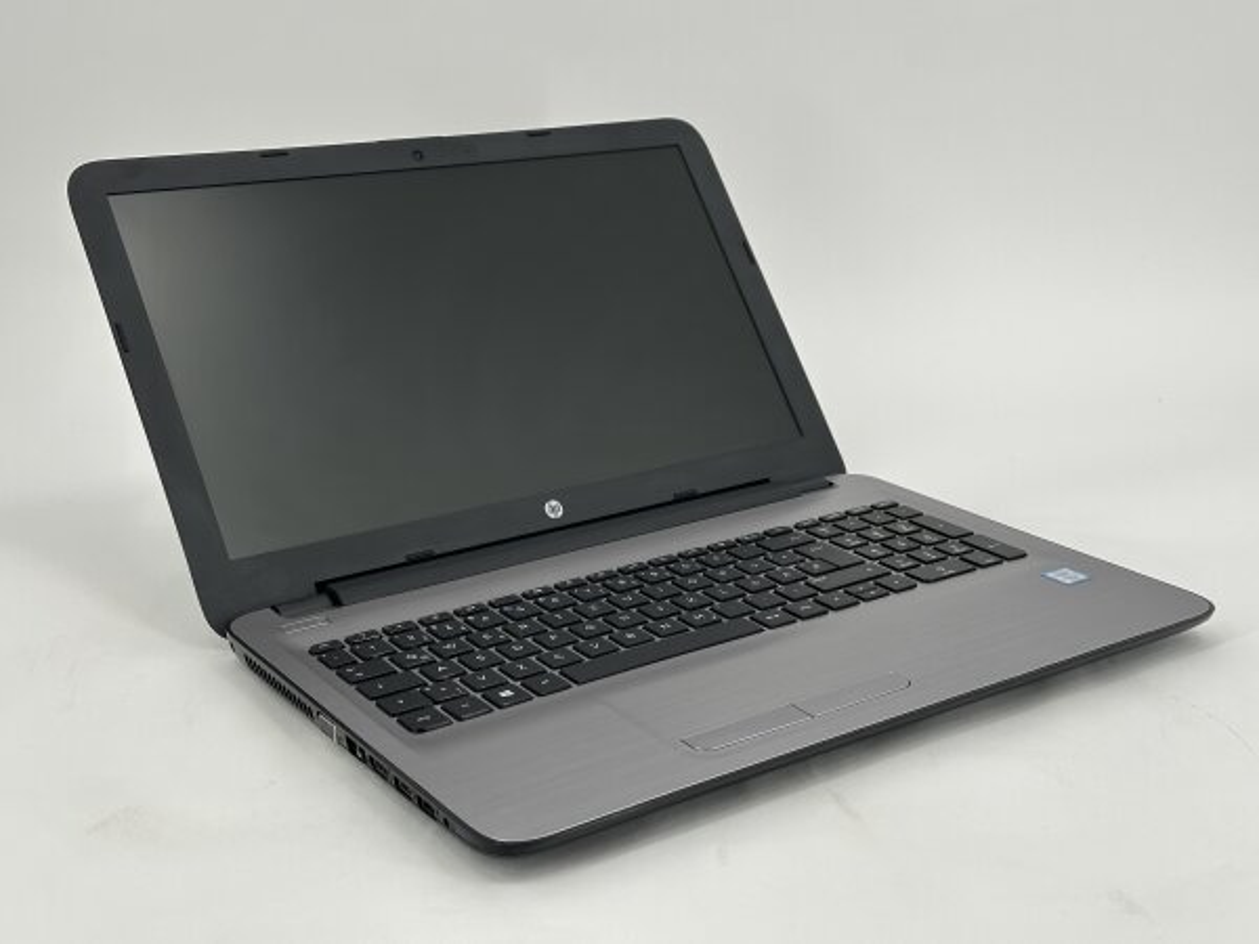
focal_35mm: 48
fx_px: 1746
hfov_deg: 39.7
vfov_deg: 30.3
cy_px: 472
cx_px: 630
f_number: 1.78
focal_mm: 6.86
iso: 64
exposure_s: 1/354
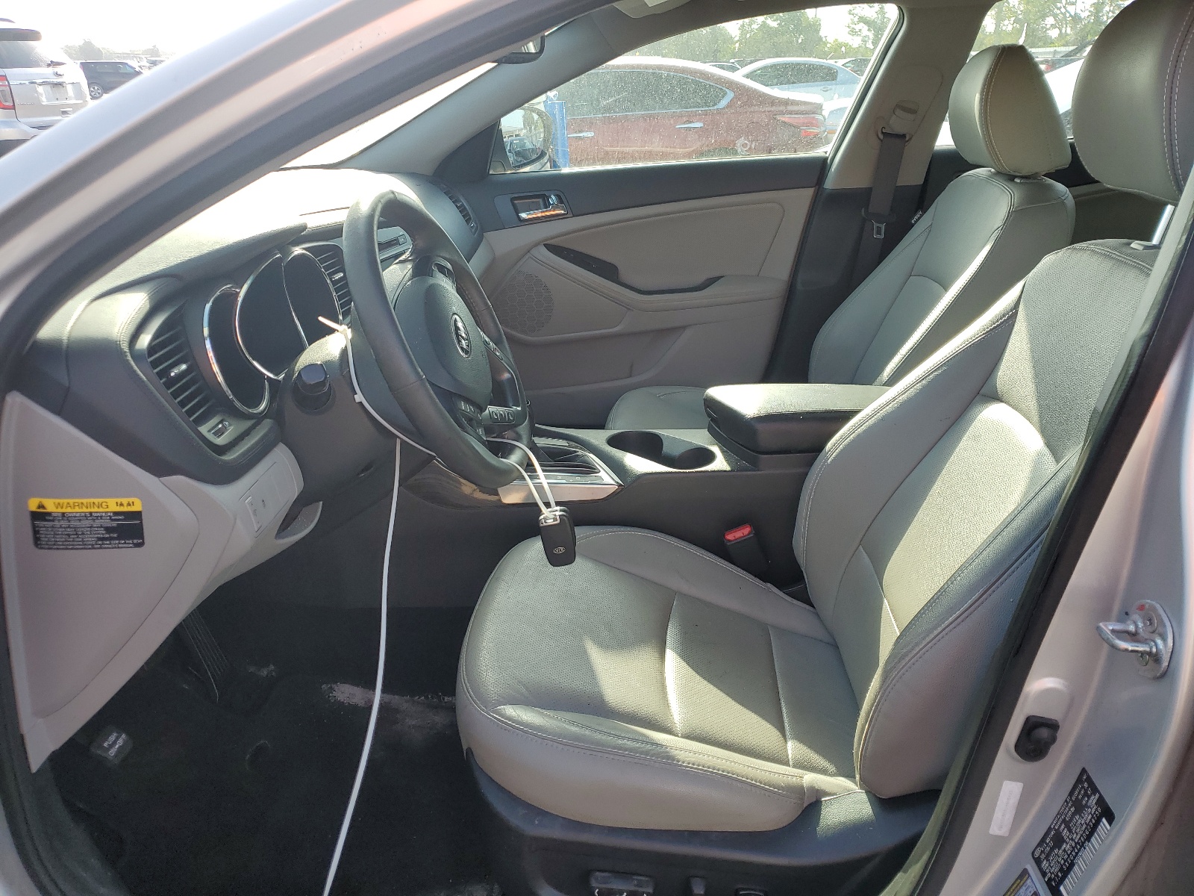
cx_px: 597
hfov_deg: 67.3
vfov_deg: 53.1
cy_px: 448
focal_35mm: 26
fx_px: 897
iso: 50
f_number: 1.5
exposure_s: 1/588
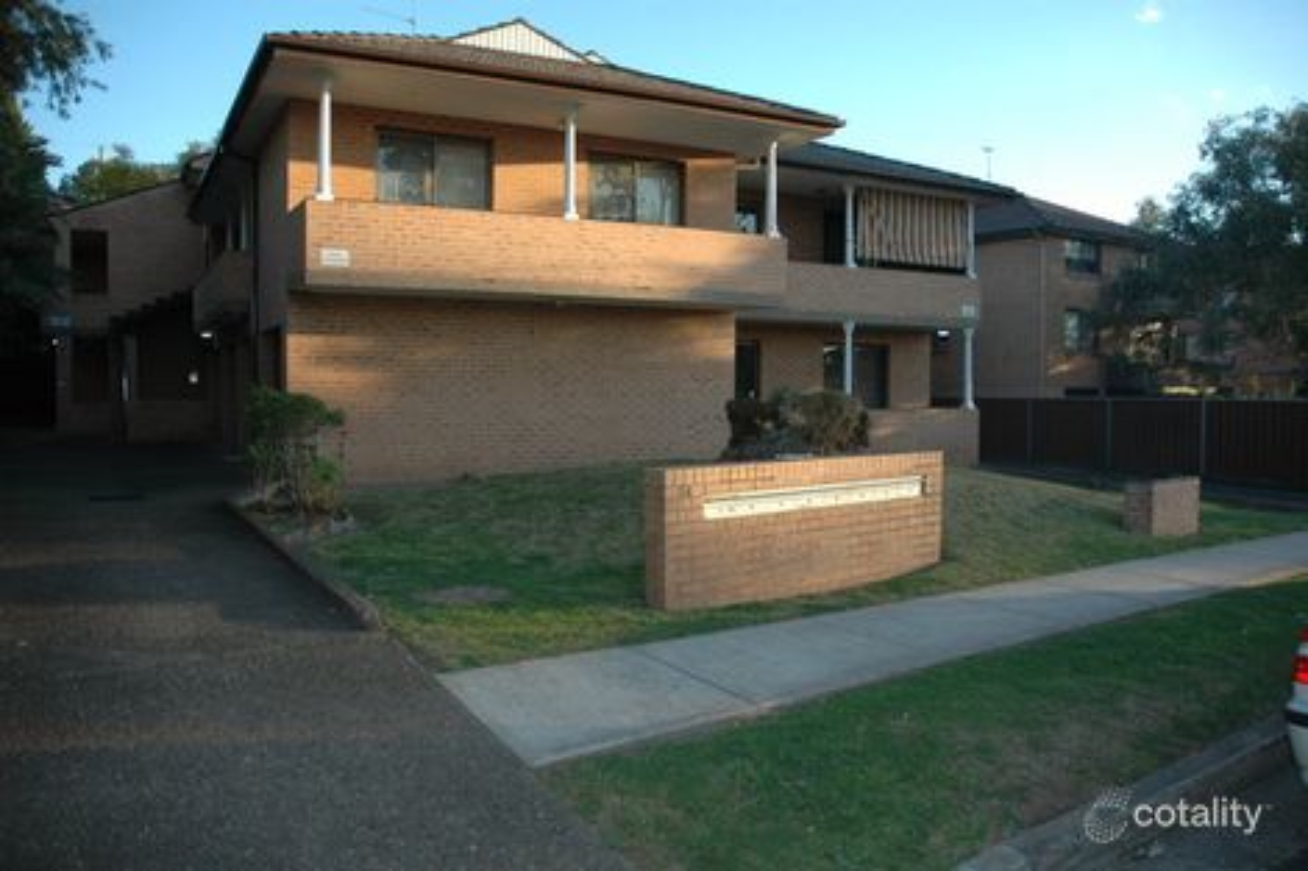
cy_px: 436
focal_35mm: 27
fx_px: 981
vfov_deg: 47.9
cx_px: 654
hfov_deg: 67.4
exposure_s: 1/250
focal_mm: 18
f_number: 3.5
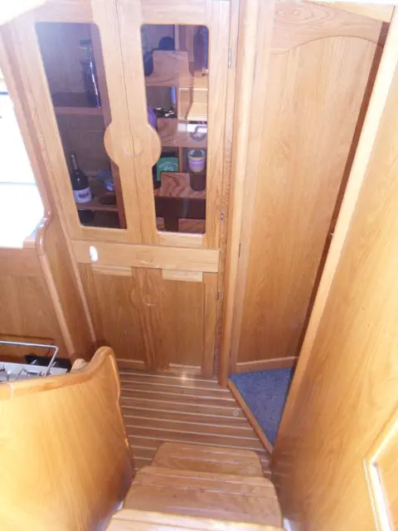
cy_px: 266
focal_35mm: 24
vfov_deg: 71.6
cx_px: 199
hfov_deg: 56.8
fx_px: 368
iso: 200
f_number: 3.3
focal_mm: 4.2
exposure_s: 1/30
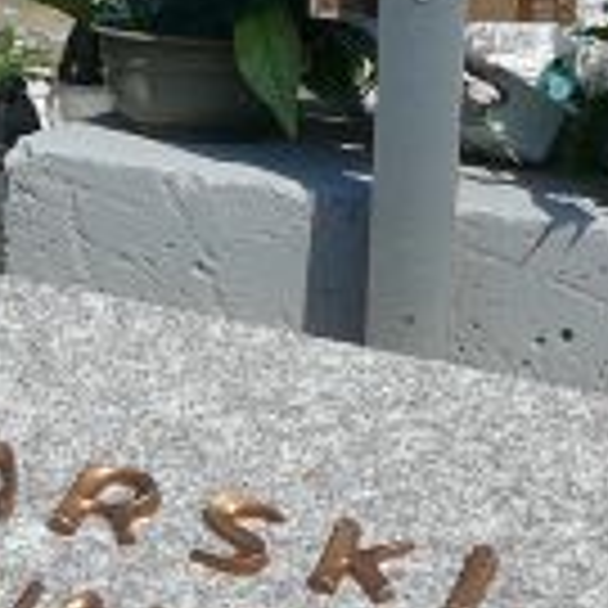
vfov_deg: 11.8
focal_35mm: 147
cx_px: -54
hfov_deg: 11.7
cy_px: 613
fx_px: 2921
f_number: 5
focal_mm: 5.2
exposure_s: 1/800
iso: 80
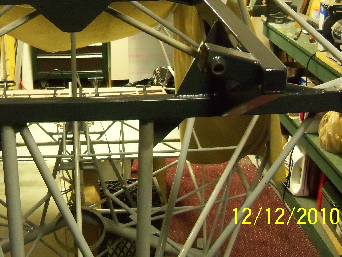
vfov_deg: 25.3
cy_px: 60
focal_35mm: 57
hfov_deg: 33.2
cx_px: 92
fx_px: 563
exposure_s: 1/20
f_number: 3.5
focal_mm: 6.2
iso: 800
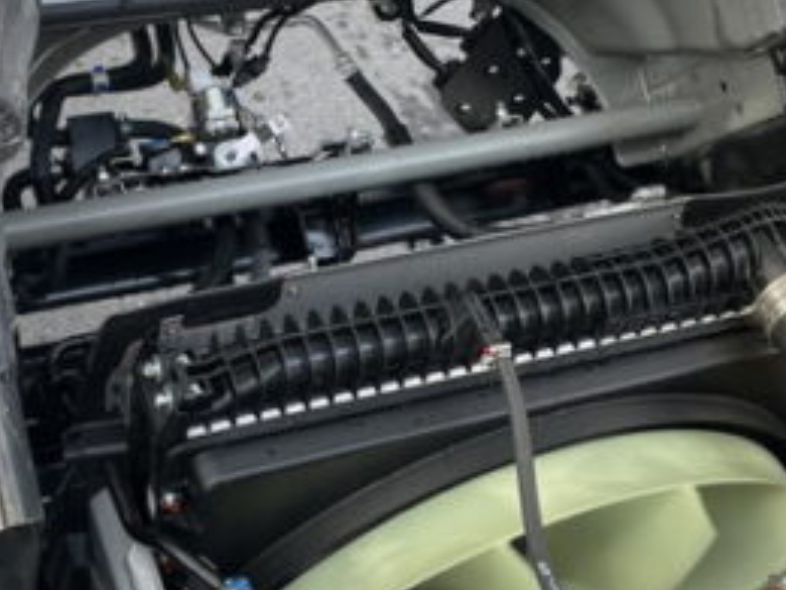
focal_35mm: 64
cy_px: 315
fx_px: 1453
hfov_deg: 30.3
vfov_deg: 22.9
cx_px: 405
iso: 32
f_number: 1.6
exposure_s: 1/246
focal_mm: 4.2
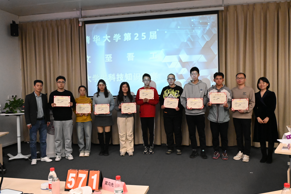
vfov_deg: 39.4
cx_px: 150
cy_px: 99
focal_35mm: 34
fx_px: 271
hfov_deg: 56.5
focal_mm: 32.5
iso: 16000
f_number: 9
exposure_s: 1/320
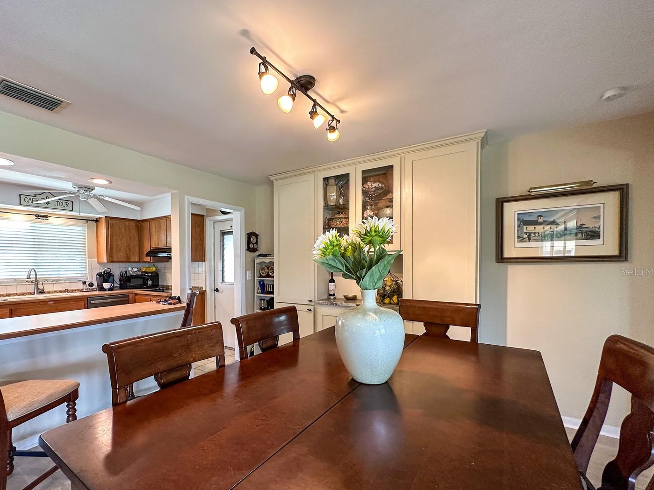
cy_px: 272
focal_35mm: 16
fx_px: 302
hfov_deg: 94.1
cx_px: 291
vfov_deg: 77.8
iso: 200
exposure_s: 1/60
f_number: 2.2
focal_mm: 2.22
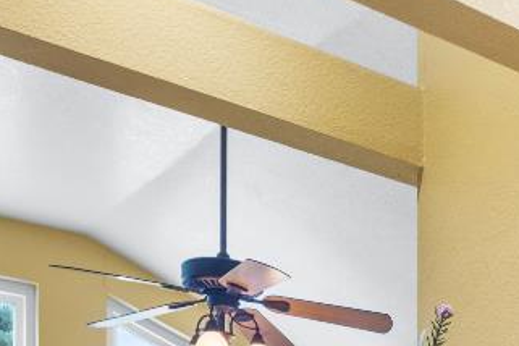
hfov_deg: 25.9
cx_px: 614
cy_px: 587
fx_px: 1009
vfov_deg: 16.8
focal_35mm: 70
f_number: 5
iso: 160
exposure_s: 1/15
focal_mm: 10
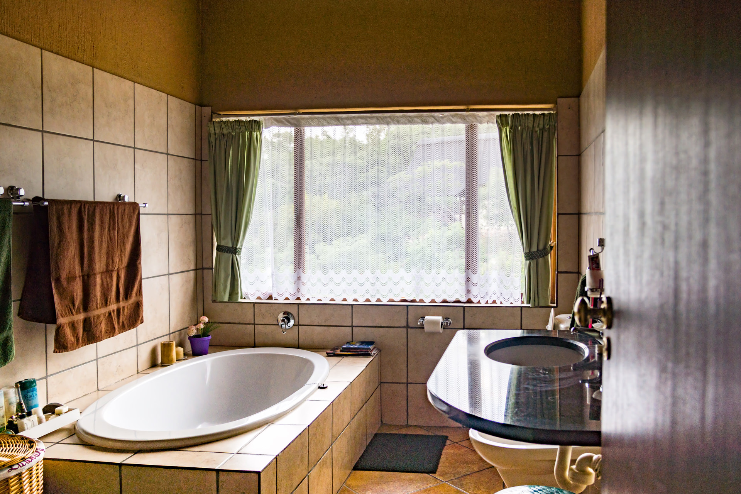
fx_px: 617
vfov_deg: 43.6
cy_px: 247
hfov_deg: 61.9
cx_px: 370
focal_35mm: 30
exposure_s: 1/160
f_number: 4
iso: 160
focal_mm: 20
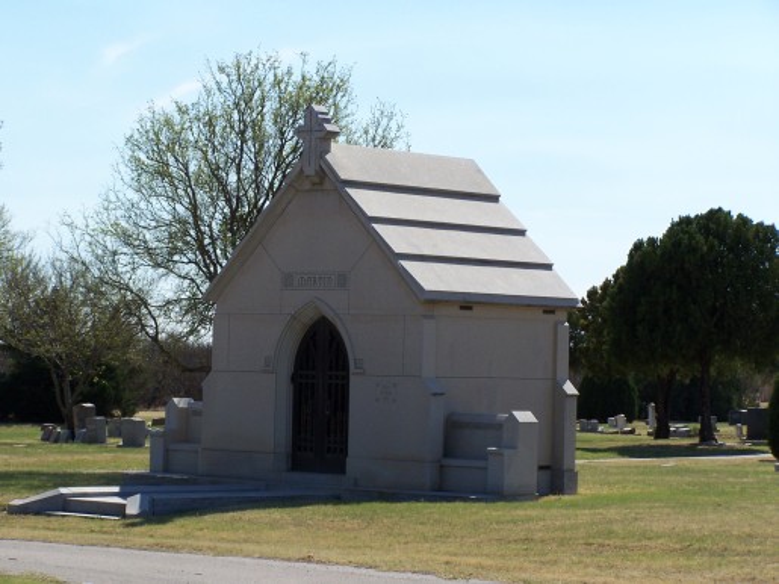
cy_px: 292
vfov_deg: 12.7
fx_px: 2632
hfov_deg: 16.8
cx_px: 390
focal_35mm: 117
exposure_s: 1/750
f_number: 4.5
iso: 80
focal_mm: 19.4
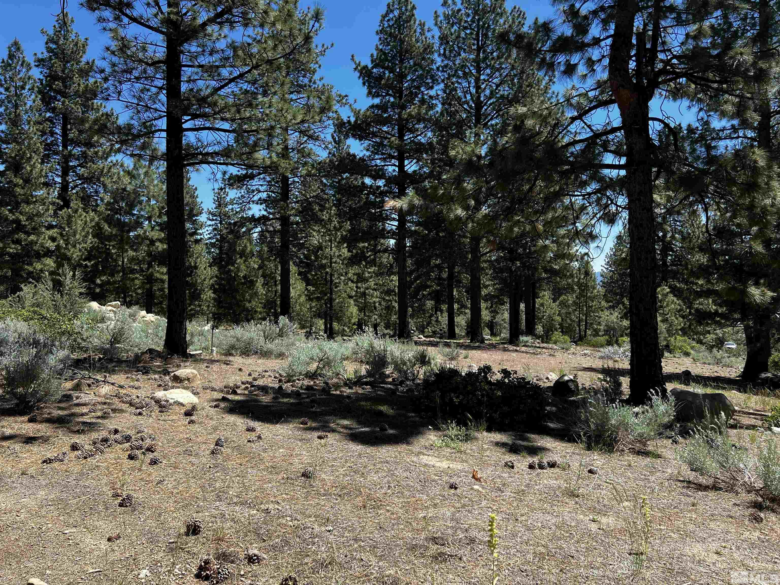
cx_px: 390
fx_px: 586
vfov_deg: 53.1
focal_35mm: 26
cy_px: 292
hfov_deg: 67.3
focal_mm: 5.7
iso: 50
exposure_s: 1/1724
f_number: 1.5
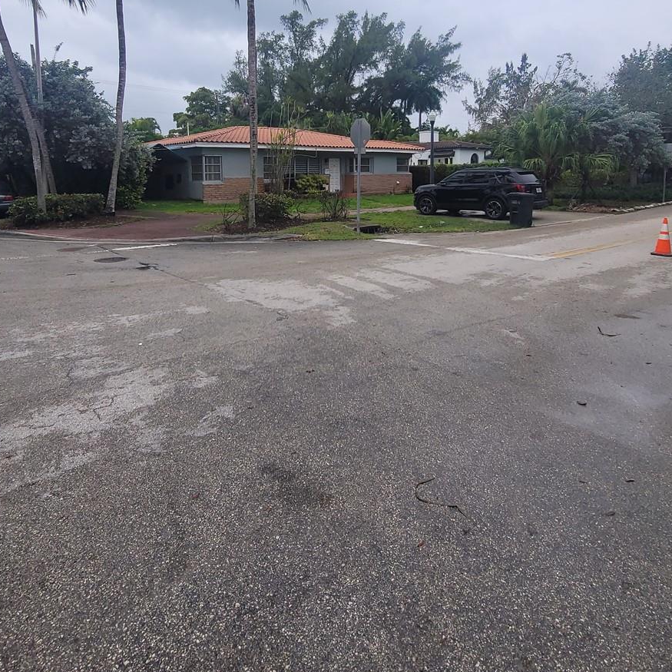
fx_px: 461
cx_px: 308
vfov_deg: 70.0
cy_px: 221
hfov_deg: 72.0
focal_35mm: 21
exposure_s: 1/978
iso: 64
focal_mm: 2.2
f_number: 2.2
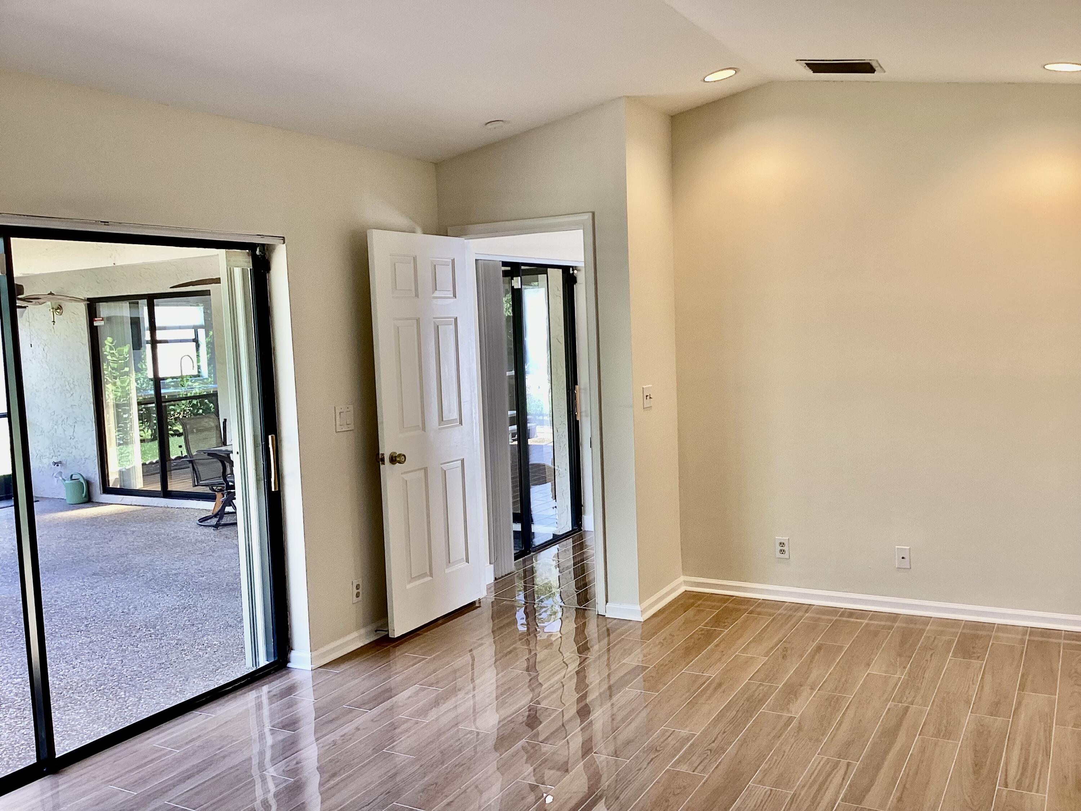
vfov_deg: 45.4
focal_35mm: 31
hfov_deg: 58.4
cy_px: 406
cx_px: 540
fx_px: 968
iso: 50
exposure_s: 1/50
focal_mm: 3.3
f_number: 2.4
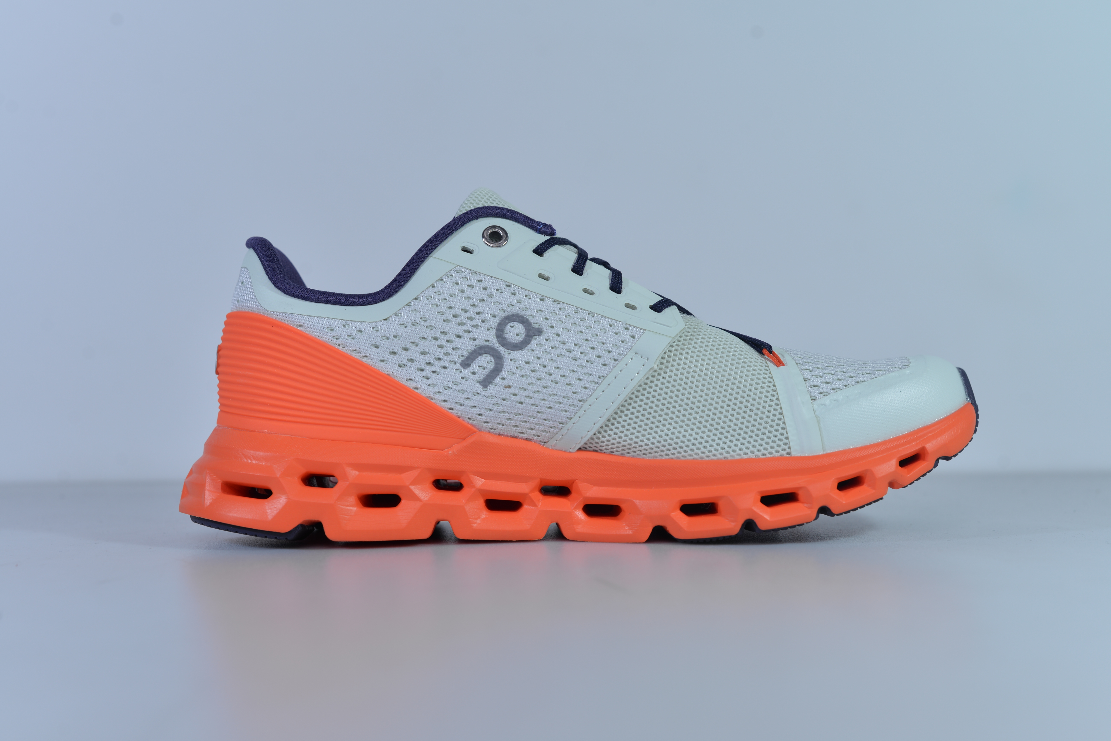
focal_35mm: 50
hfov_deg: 39.6
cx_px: 556
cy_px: 370
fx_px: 1544
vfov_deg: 27.0
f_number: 5.6
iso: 100
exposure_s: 1/320
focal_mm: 50
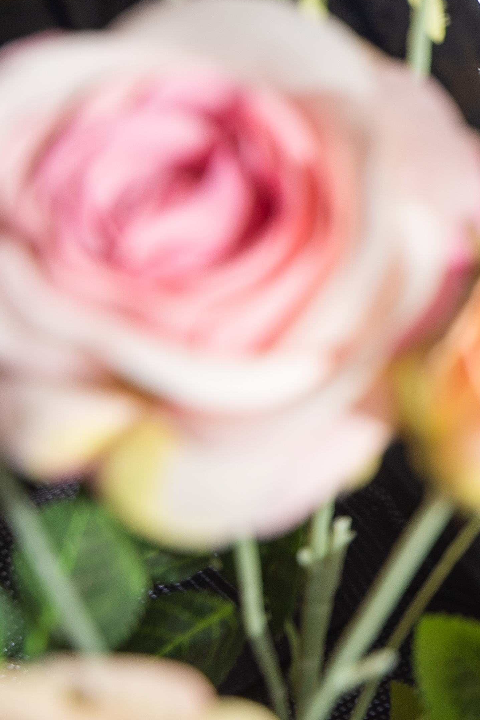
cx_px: 985
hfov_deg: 13.7
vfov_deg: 23.8
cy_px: 133
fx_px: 1680
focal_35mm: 84
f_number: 3.5
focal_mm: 30
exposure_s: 1/200
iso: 100
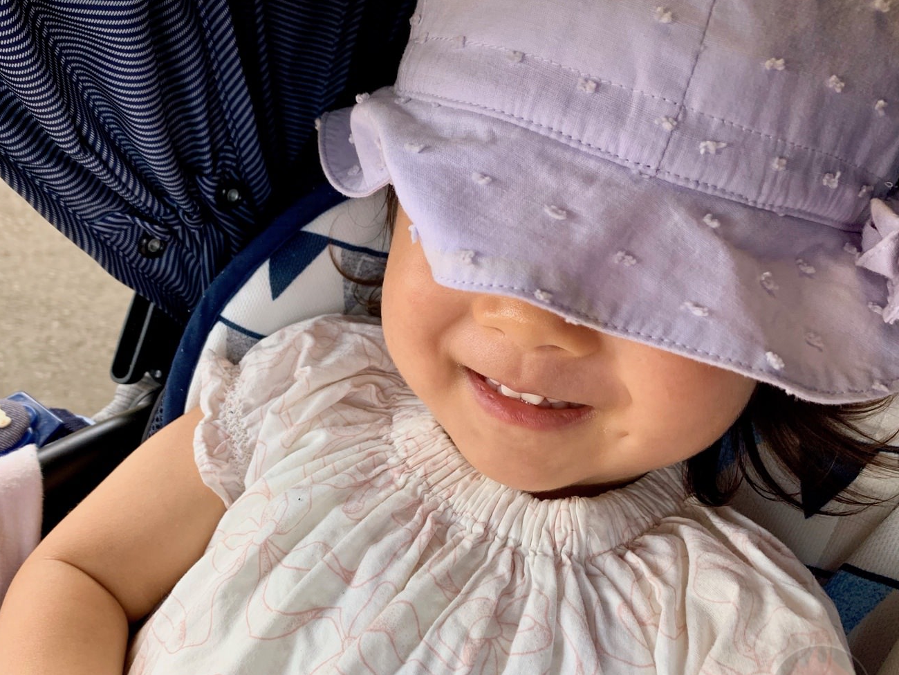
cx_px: 368
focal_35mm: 32
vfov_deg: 44.1
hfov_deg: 56.5
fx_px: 831
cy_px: 357
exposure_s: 1/121
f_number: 1.8
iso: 50
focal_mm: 4.25
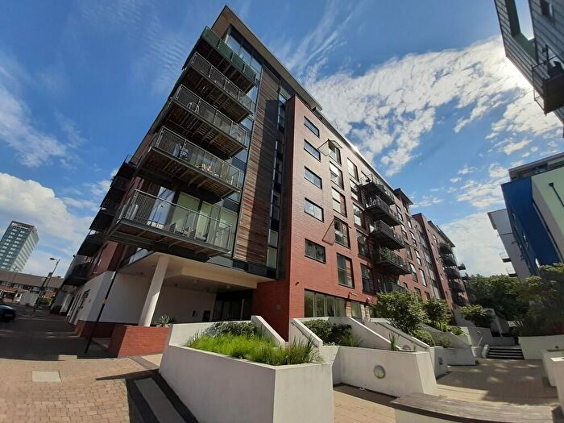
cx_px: 282
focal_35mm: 13
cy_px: 212
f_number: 2.2
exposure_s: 1/2083
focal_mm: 1.42
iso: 40
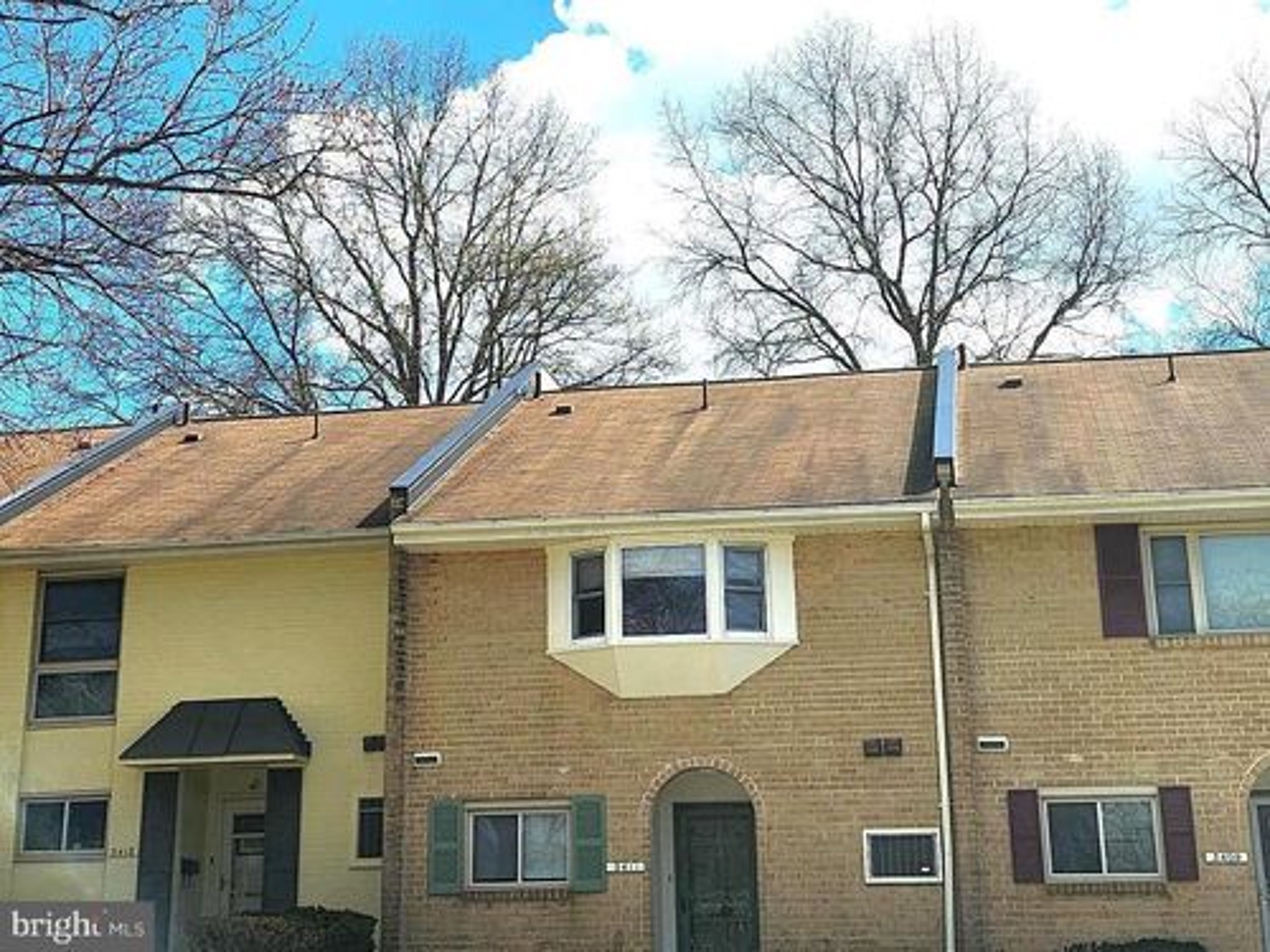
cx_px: 635
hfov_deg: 71.6
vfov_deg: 56.8
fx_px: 881
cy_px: 476
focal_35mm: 24
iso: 50
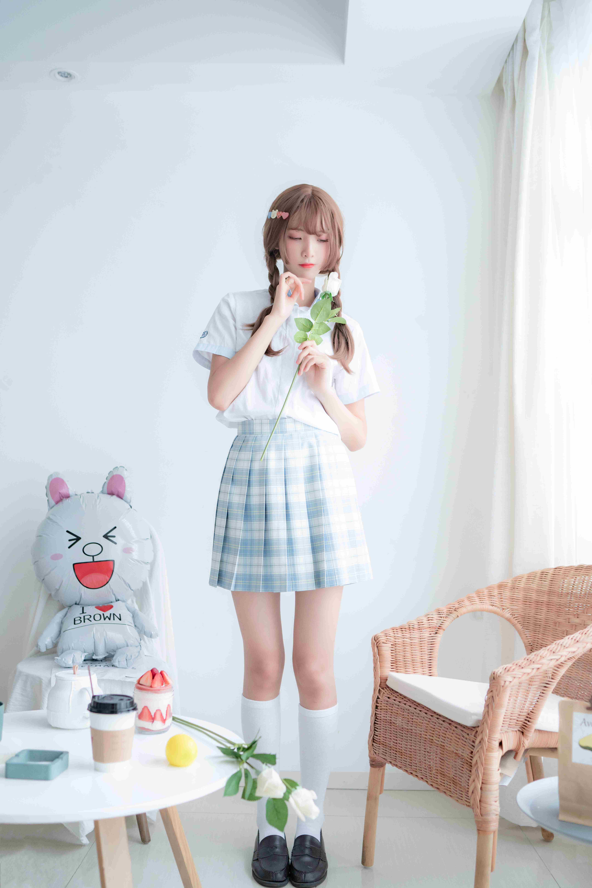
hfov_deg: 37.9
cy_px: 444
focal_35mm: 35
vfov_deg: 54.4
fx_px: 863
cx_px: 296
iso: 640
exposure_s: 1/60
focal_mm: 35
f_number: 2.5
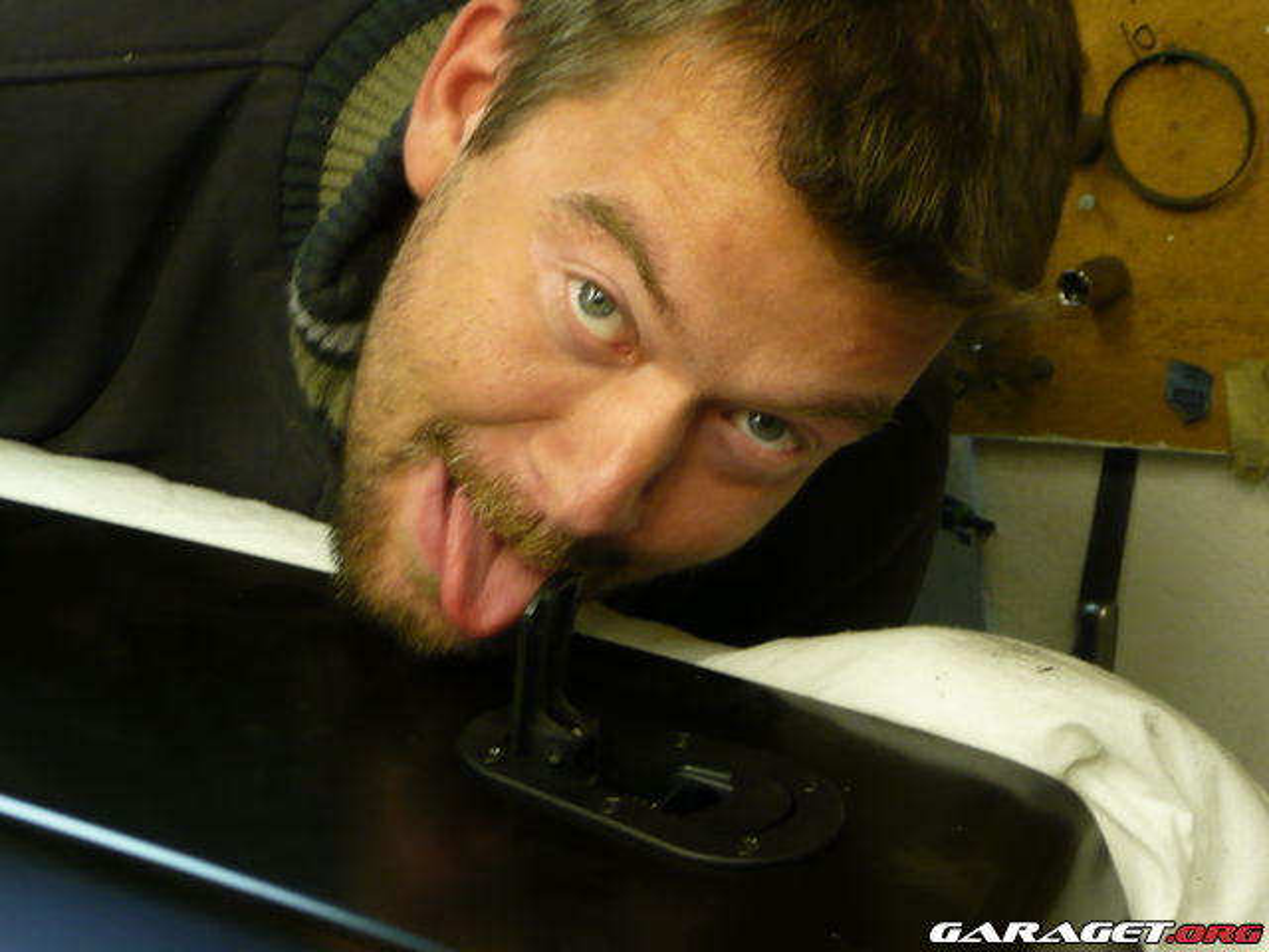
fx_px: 3079
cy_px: 476
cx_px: 634
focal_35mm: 84
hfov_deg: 23.3
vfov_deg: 17.6
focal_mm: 13.7
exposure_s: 1/8
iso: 200
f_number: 4.7
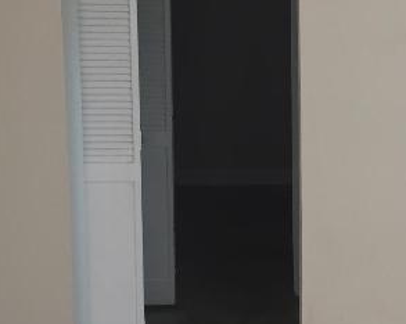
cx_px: 394
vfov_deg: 15.5
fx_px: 1189
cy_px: 188
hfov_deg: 18.9
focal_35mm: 99
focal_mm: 4.15
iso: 64
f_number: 2.2
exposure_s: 1/30
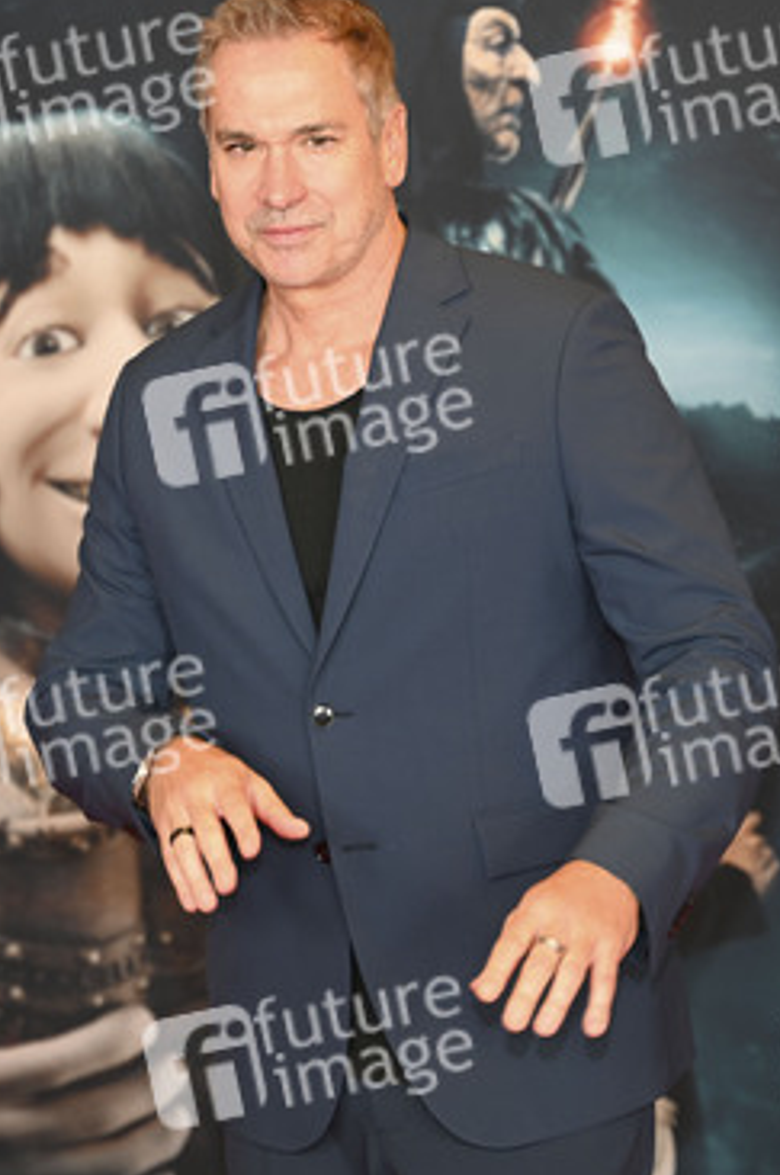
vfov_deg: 24.8
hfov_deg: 16.6
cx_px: 401
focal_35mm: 82
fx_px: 2672
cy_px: 571
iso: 500
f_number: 2.8
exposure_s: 1/125
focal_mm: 75
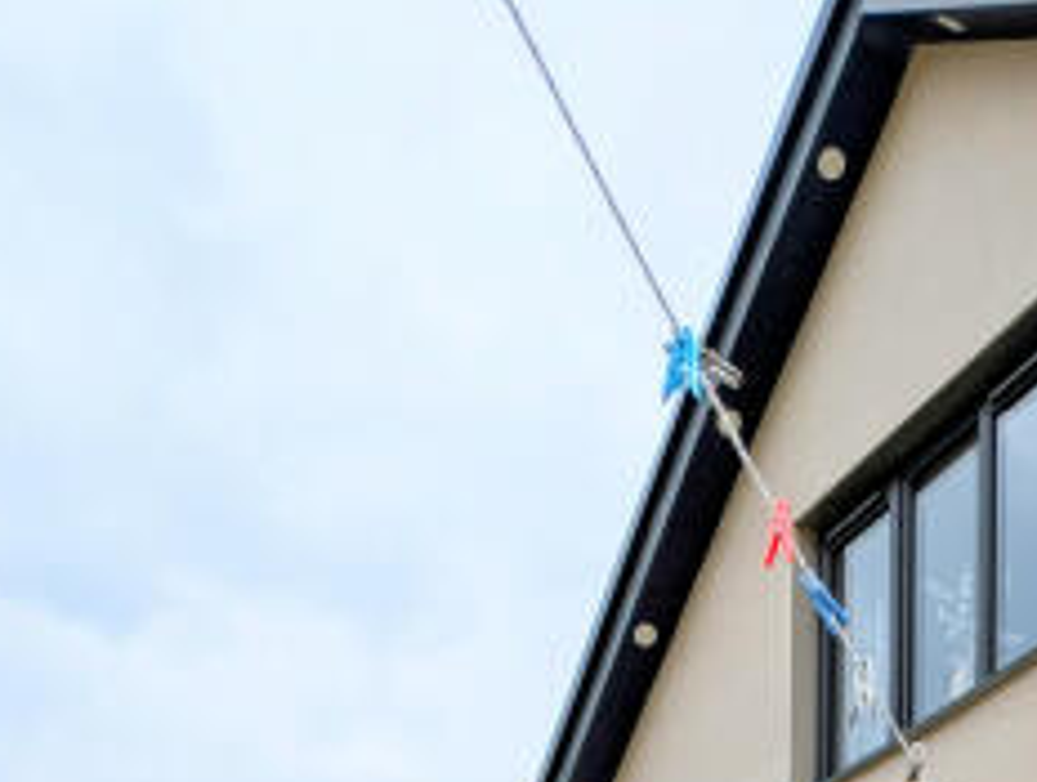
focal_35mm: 53
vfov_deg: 20.2
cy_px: 1392
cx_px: 974
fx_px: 1591
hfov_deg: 33.7
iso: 41
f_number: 1.95
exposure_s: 1/1200
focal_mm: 2.23
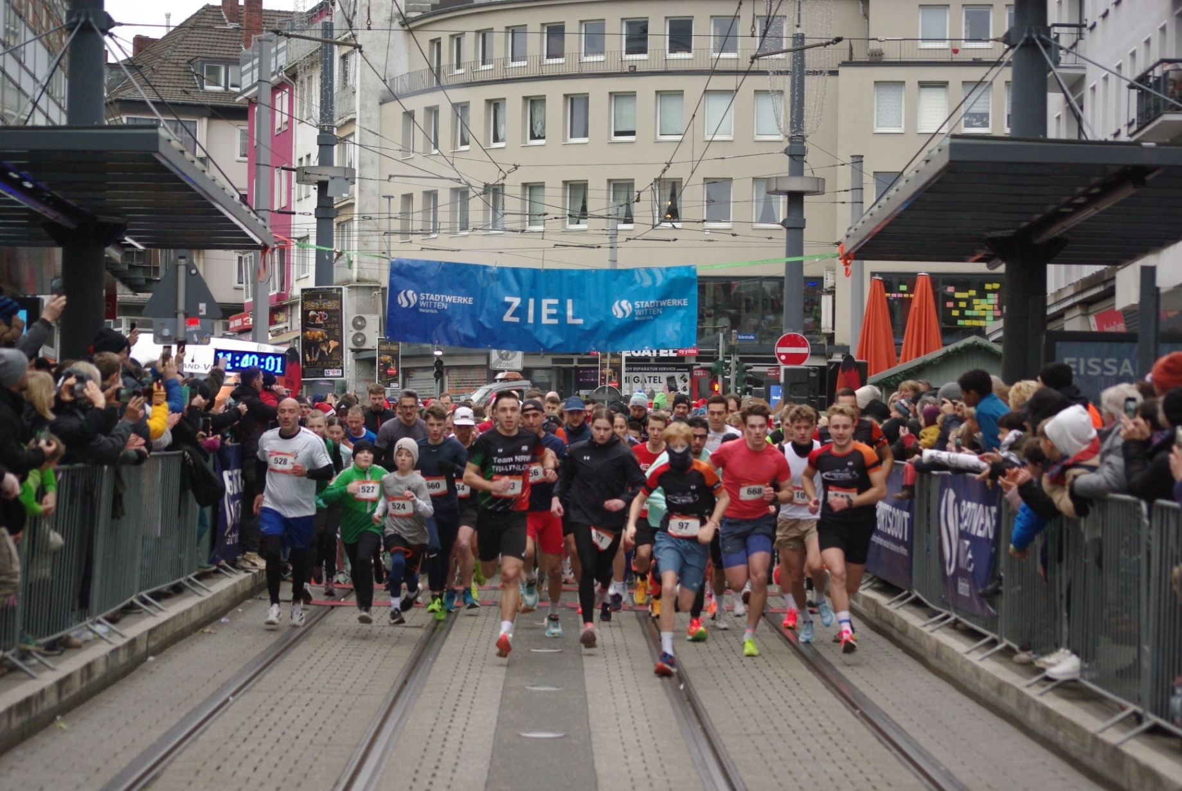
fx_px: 3353
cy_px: 396
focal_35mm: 102
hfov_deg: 20.0
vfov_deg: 13.5
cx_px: 591
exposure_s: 1/250
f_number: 4
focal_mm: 68
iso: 800
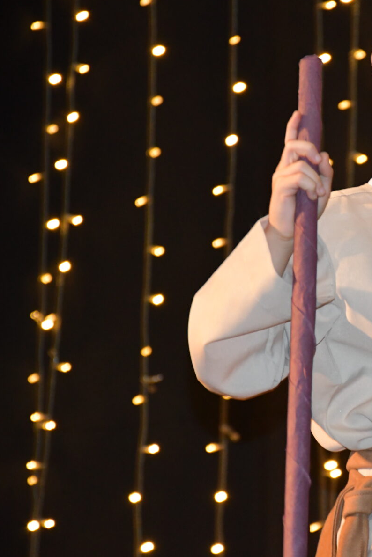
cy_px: 278
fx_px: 4198
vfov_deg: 7.6
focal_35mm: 271
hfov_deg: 5.1
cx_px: 416
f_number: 5.6
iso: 2800
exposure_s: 1/60
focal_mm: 112
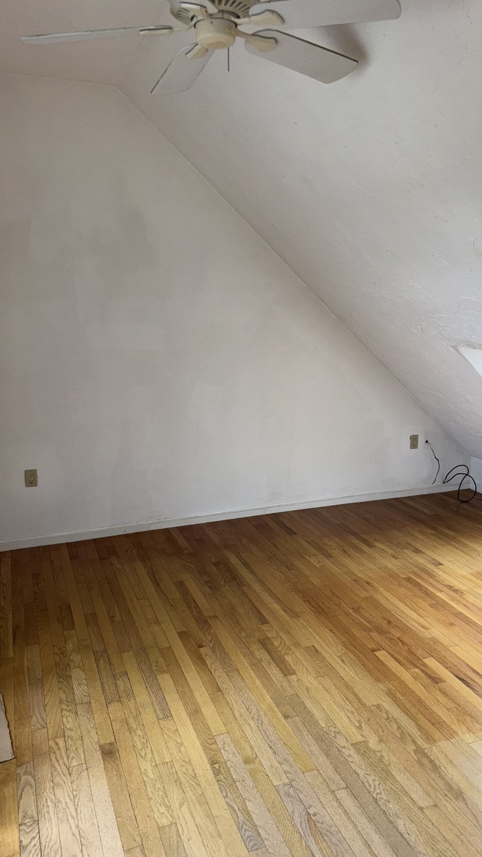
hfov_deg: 40.2
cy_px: 420
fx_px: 659
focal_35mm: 29
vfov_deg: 66.1
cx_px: 258
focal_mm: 5.96
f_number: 1.6
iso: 80
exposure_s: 1/121
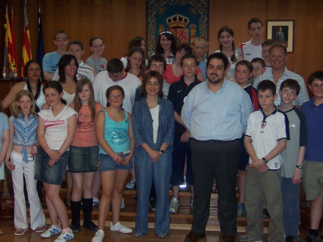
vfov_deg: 21.9
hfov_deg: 29.0
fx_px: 625
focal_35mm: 67
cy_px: 121
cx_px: 162
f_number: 3.4
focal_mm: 10.4
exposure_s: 1/60
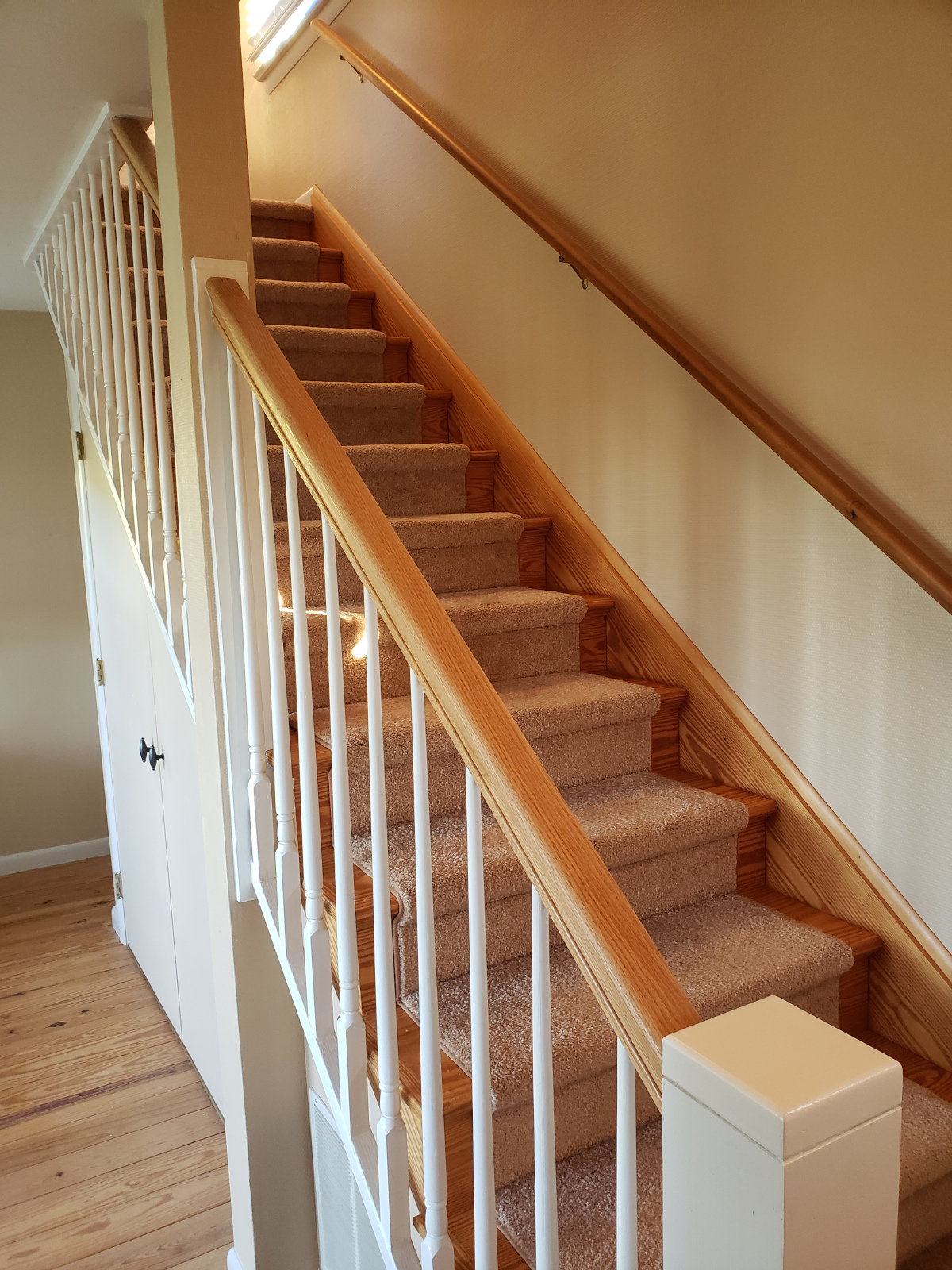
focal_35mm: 26
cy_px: 635
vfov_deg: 67.3
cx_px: 476
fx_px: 953
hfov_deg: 53.1
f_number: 2.4
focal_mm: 4.3
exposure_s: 1/24
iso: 320
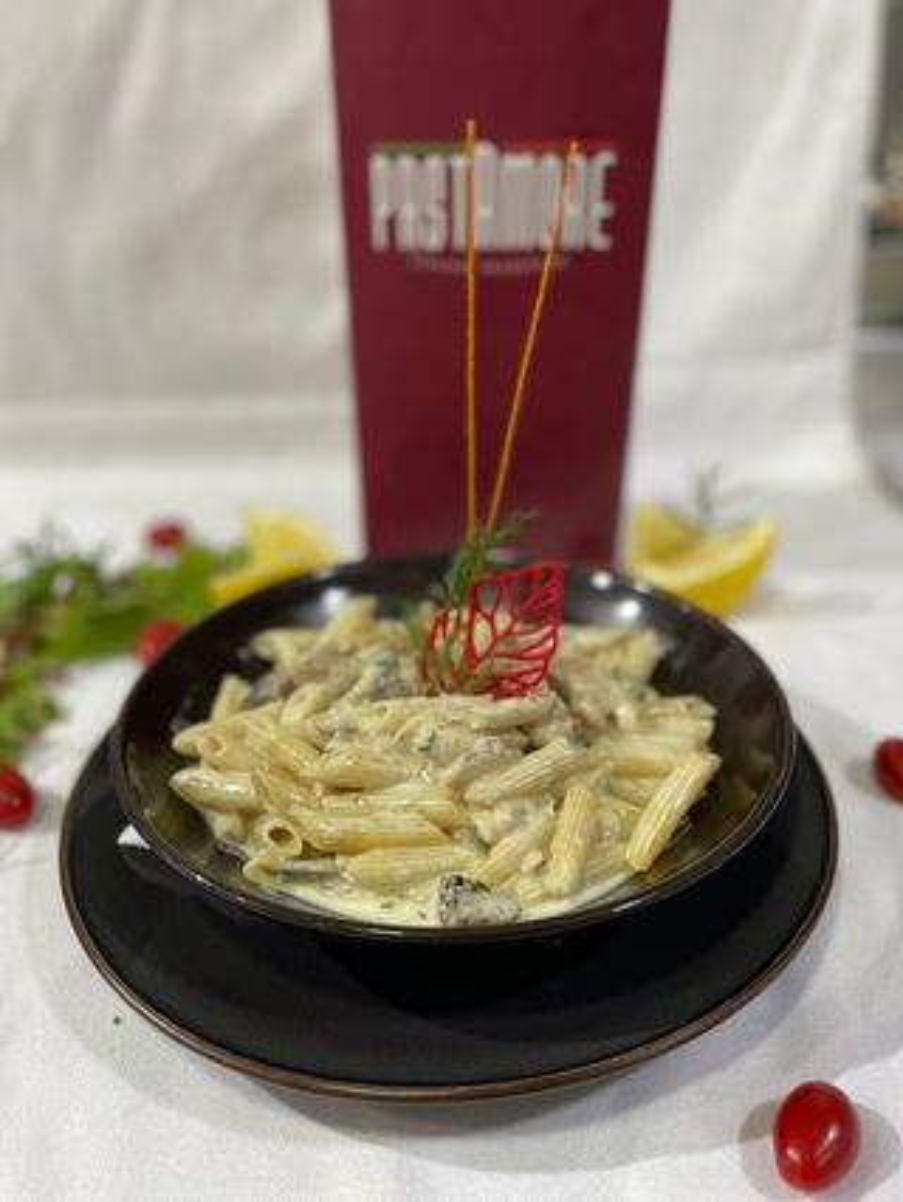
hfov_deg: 53.1
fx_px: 903
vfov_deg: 67.3
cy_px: 601
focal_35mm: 26
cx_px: 452
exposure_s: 1/50
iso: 125
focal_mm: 4.2
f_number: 1.6
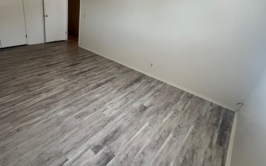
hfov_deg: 85.3
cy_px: 61
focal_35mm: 19
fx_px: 138
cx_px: 92
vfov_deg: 61.3
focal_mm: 1.57
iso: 250
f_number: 1.8
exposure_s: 1/120
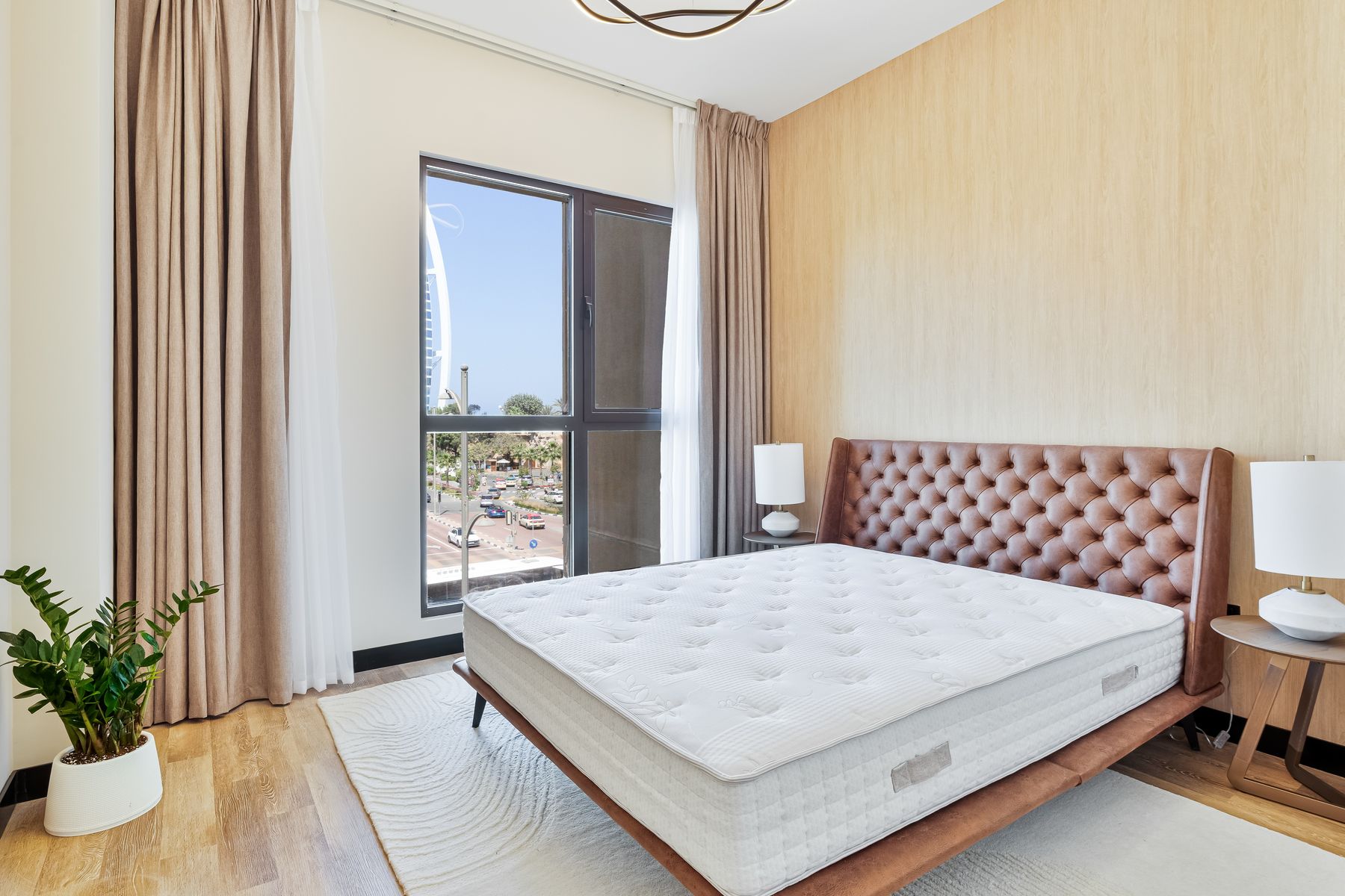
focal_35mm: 16
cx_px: 672
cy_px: 448
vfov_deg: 73.7
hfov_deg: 96.7
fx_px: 598
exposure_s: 3.2
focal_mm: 16
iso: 100
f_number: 10
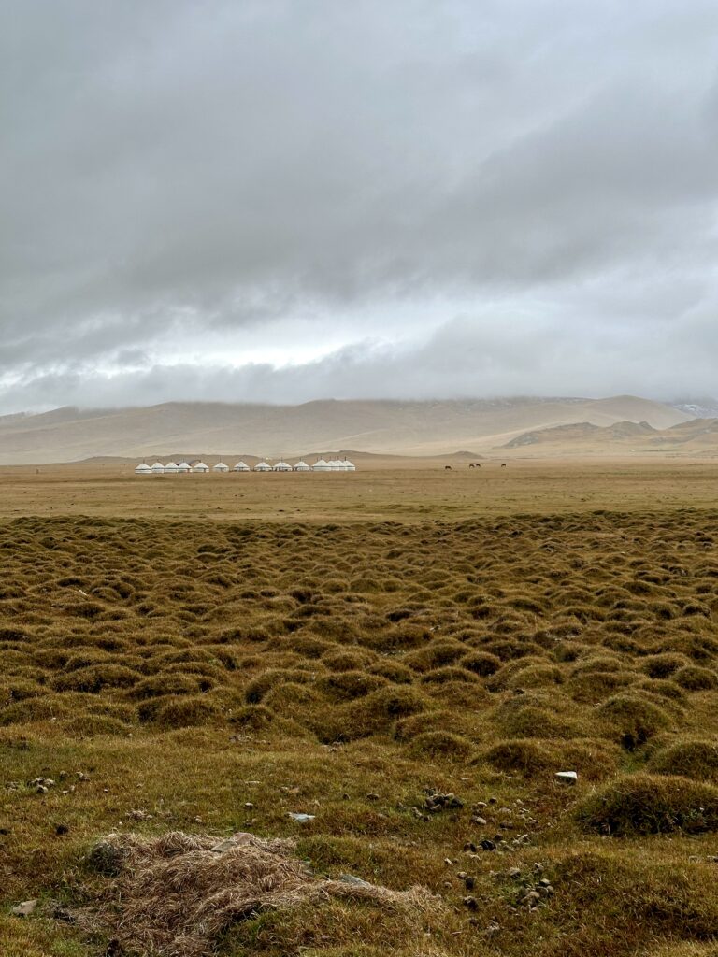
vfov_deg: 39.7
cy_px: 478
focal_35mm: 48
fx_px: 1327
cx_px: 359
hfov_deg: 30.3
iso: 64
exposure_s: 1/1497
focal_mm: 6.86
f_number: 1.78
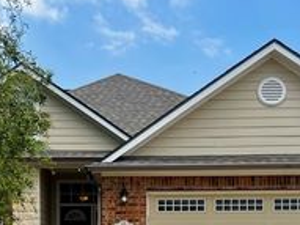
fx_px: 589
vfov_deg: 20.6
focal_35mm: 68
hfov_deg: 28.5
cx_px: 116
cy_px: 245
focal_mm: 5.7
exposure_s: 1/3165
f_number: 1.5
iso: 50
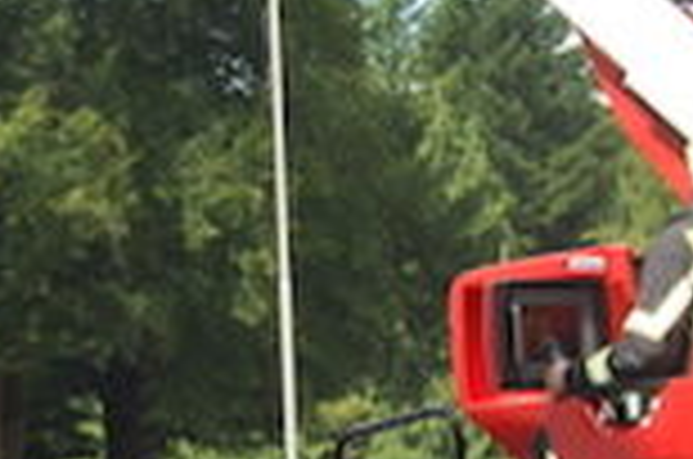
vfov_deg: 7.5
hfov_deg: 11.4
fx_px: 3477
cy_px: 547
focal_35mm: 181
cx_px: 405
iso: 280
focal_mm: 30
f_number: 5.6
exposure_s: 1/500
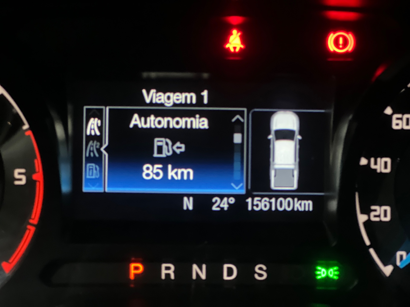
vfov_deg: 19.1
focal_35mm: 77
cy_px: 154
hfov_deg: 25.3
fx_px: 912
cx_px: 205
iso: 800
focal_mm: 9
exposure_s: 1/15
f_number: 2.8
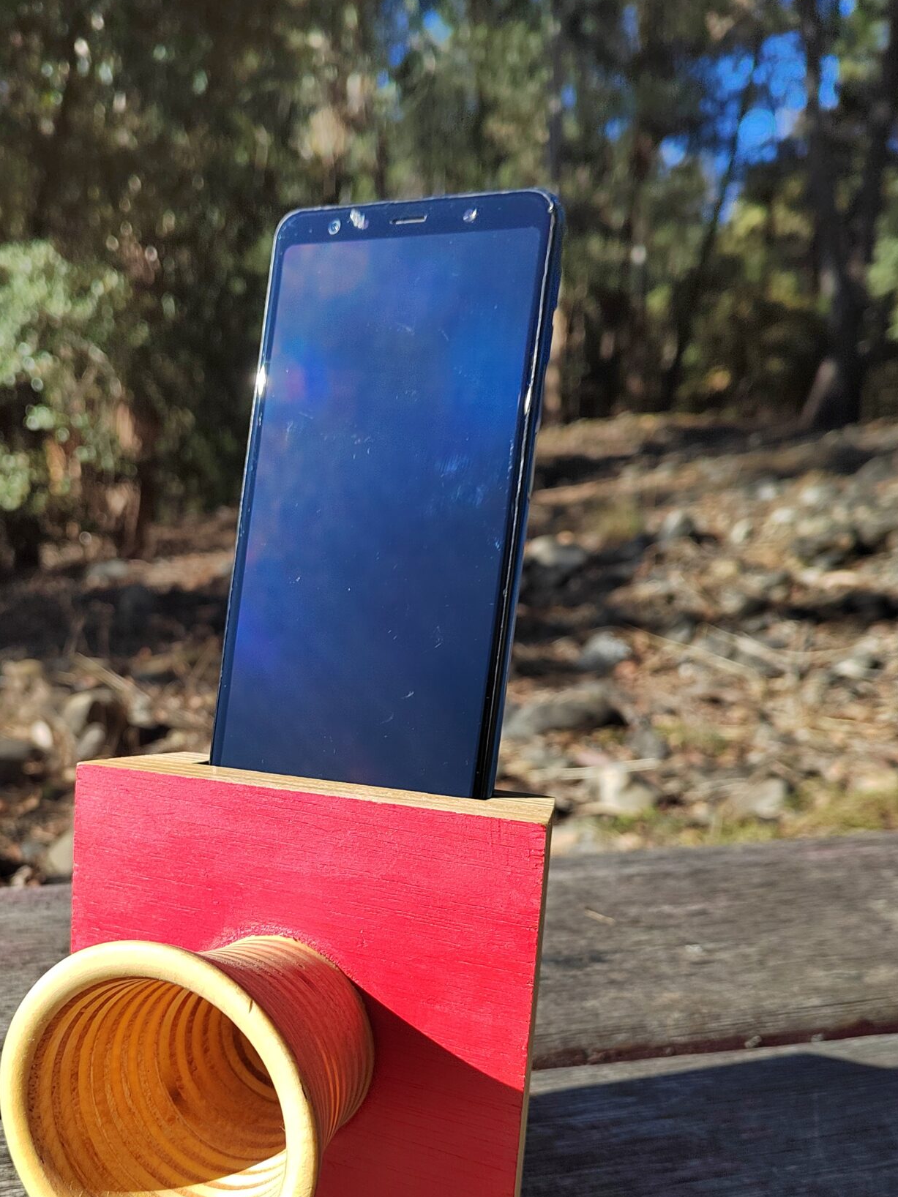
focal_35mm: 36
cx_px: 315
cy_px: 803
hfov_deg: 39.3
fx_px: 1245
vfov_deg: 50.4
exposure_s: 1/2000
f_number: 1.9
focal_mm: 5.52
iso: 391
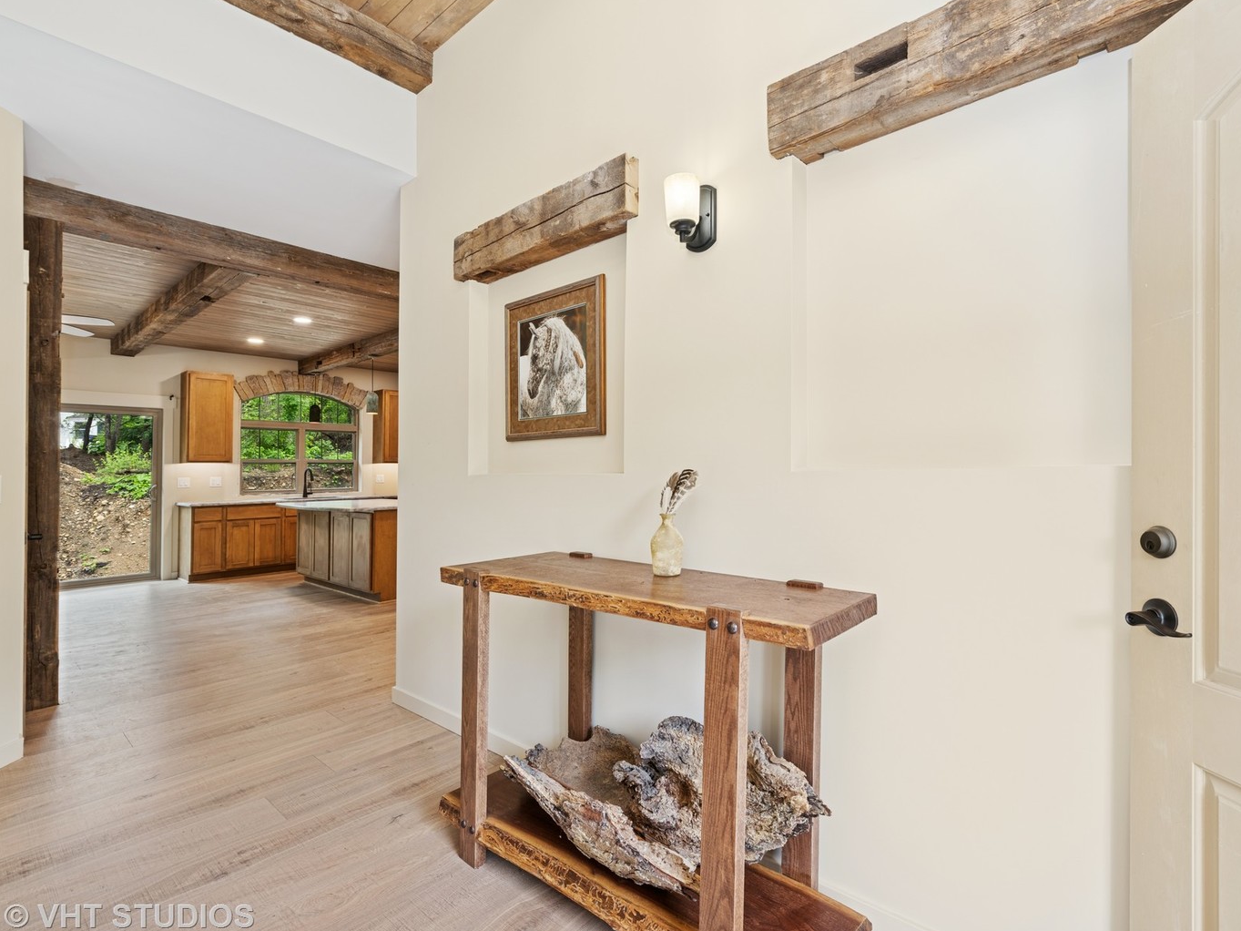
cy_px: 475
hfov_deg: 94.4
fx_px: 574
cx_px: 663
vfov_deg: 78.1
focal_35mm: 16
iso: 200
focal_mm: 14
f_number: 8
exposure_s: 1/15
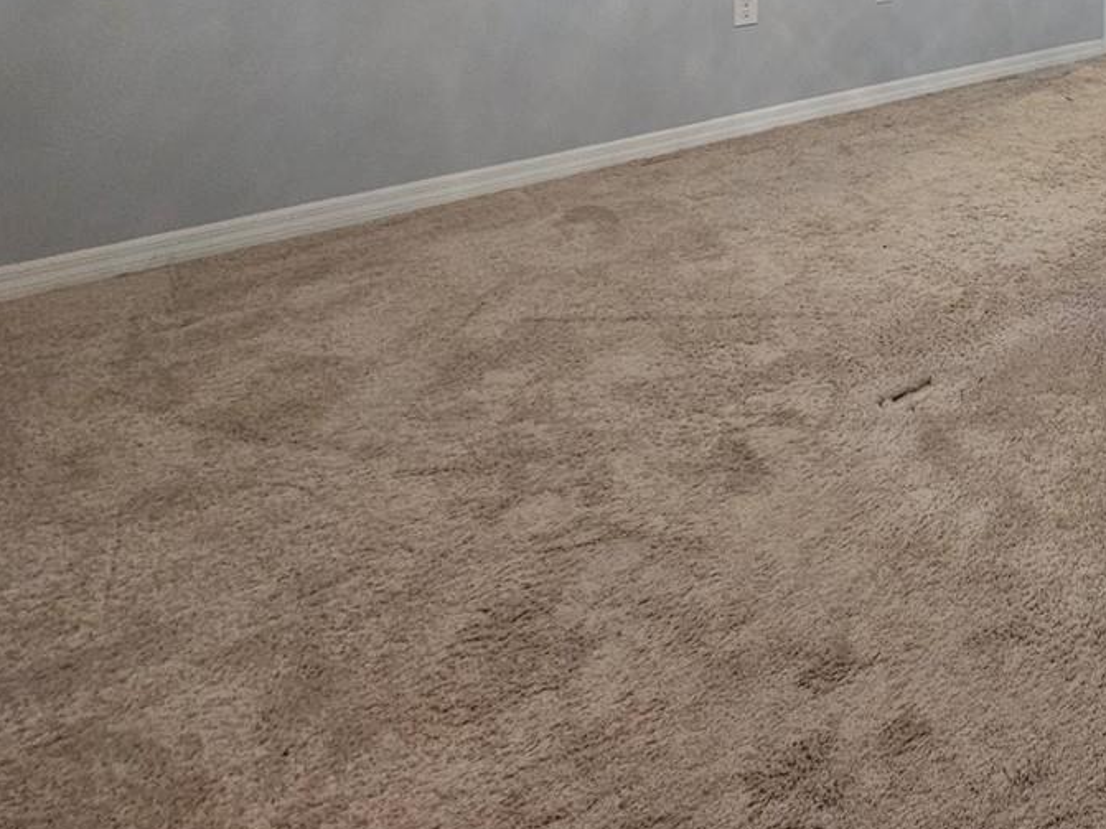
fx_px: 990
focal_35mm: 31
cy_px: -137
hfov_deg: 45.7
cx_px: 1180
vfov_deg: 36.4
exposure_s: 1/60
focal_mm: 2.2
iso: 125
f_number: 2.2
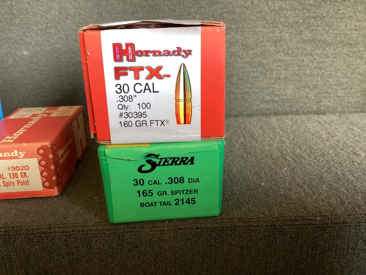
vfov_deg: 45.4
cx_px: 183
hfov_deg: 58.3
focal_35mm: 31
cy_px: 138
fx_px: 328
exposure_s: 1/50
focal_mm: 3.3
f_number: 2.4
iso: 160
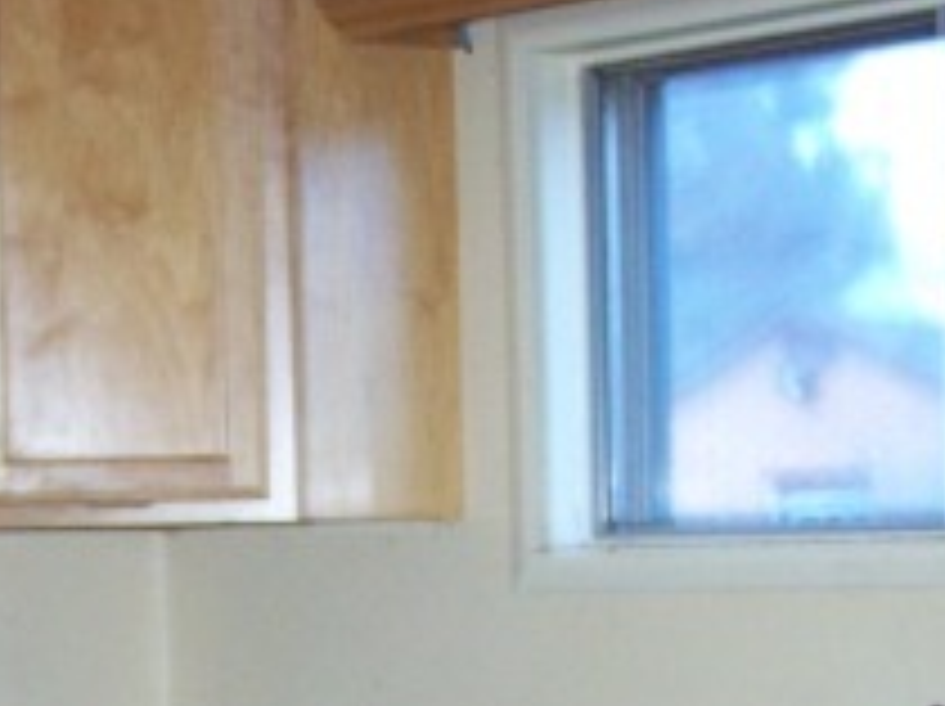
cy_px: 702
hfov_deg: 16.9
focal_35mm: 116
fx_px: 3163
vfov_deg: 12.6
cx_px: 243
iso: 160
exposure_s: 1/2
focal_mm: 6.3
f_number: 2.8
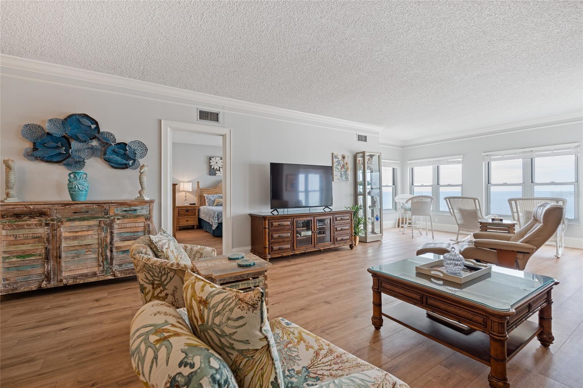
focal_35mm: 16
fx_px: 259
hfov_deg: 96.7
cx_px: 292
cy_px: 194
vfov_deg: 73.7
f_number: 7.1
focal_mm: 16
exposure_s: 1/6
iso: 250
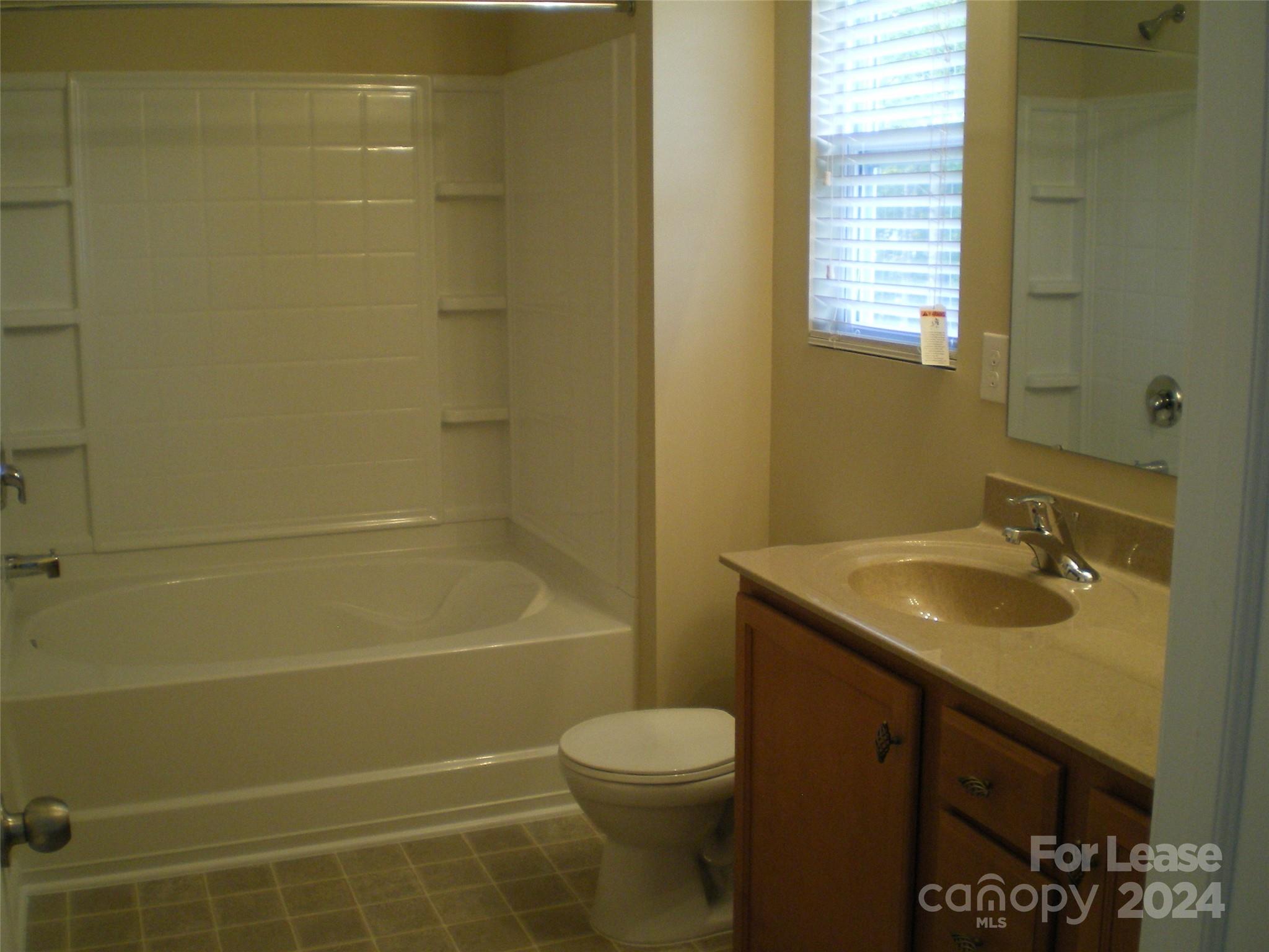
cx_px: 634
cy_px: 476
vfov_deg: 37.7
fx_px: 1393
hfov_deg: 49.0
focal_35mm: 38
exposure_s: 1/30
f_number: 3.1
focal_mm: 6.3
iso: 200
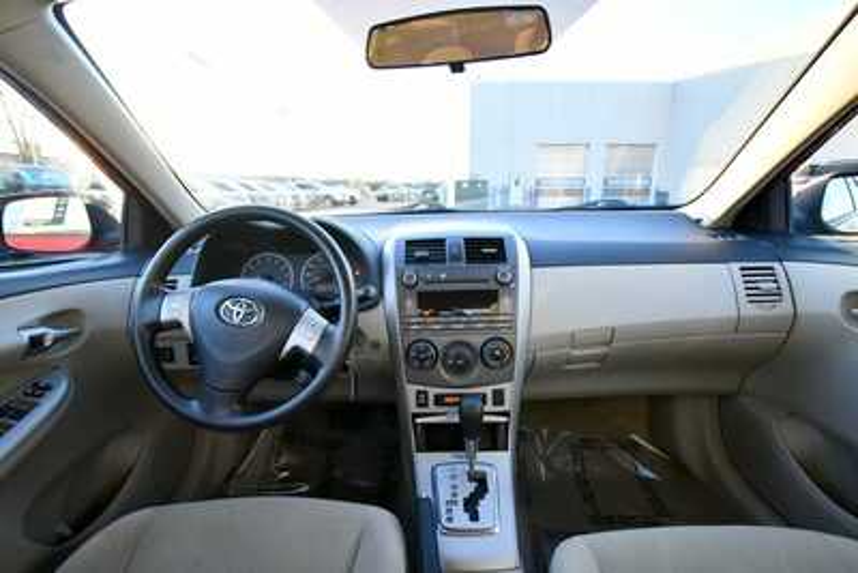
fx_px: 429
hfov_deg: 90.0
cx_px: 429
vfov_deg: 67.4
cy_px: 286
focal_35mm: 18
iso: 800
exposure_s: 1/160
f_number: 4.8
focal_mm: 12
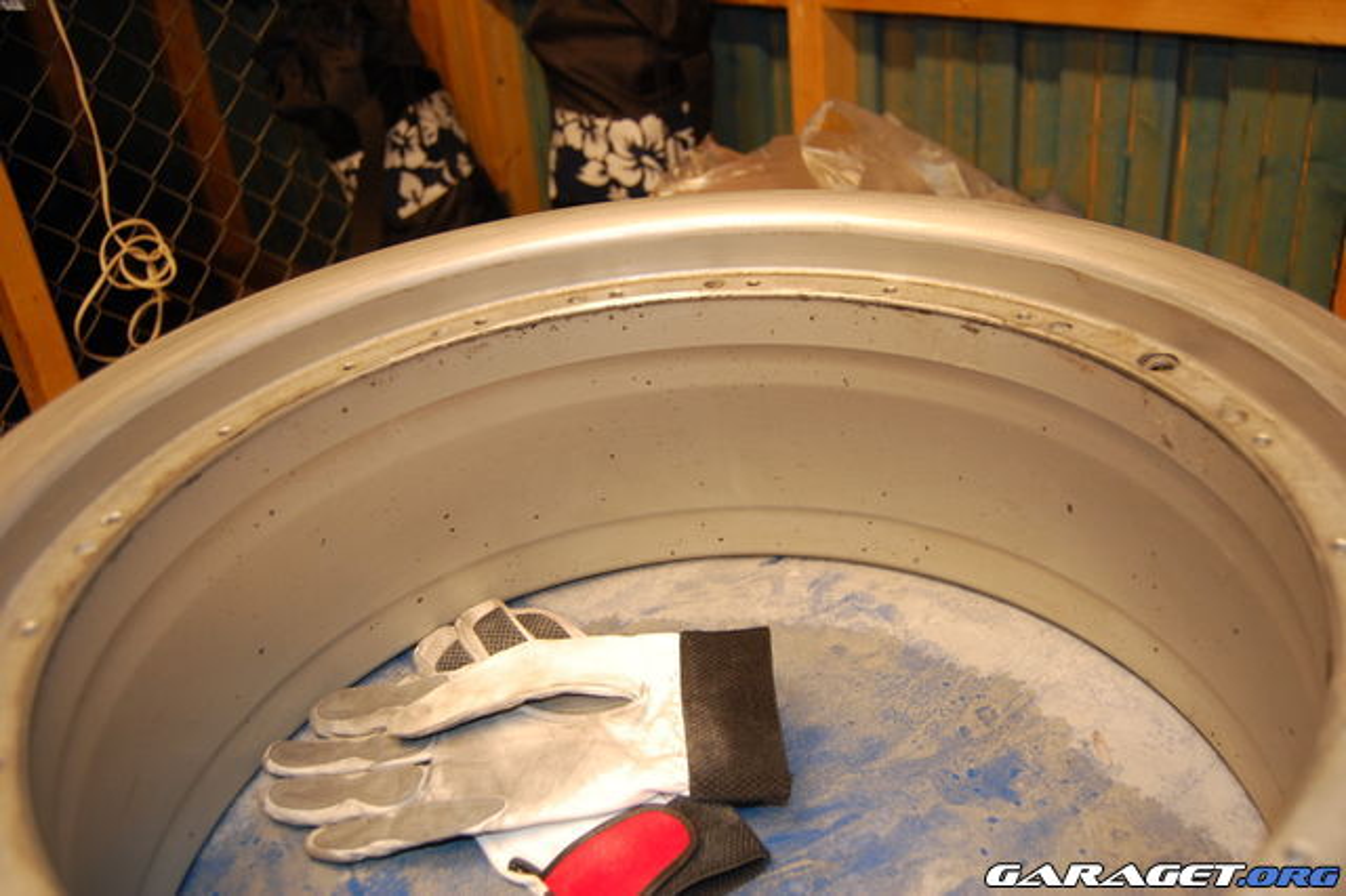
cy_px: 448
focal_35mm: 33
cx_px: 673
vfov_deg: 39.9
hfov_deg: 57.2
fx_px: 1233
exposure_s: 1/60
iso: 400
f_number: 3.8
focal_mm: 22
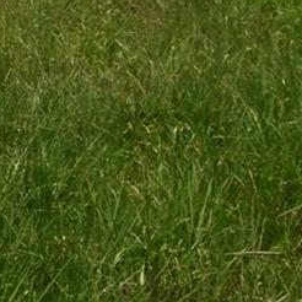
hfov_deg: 13.0
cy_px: -221
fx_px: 1145
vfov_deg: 13.6
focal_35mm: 116
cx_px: -307
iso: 200
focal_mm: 14
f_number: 10
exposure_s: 1/400
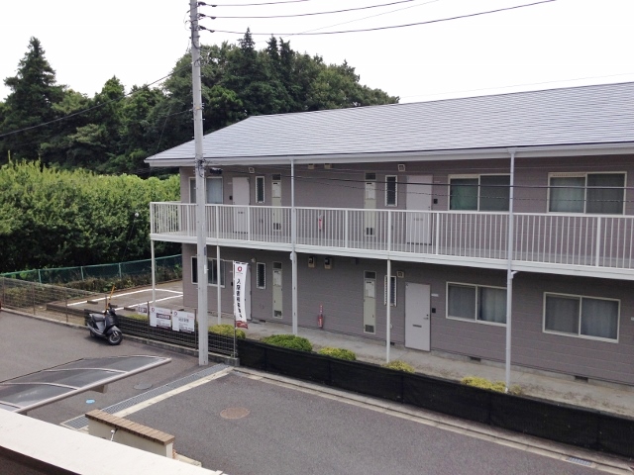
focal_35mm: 33
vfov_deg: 42.9
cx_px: 317
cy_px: 238
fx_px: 604
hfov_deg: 55.4
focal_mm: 4.12
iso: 50
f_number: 2.4
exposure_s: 1/1085
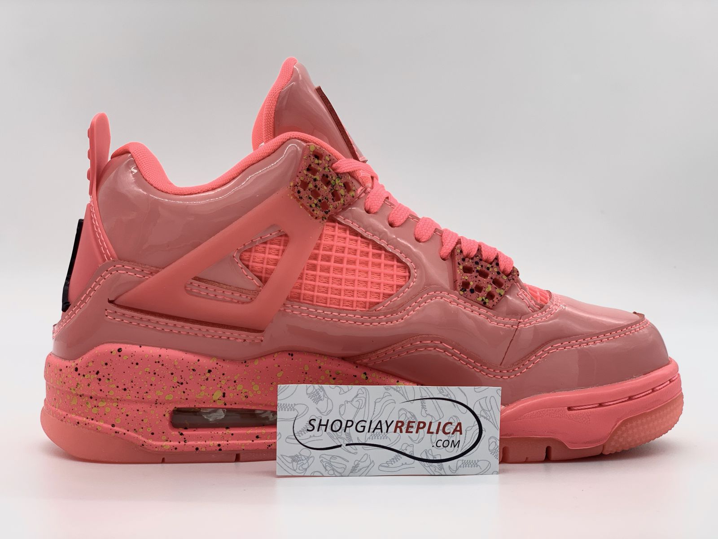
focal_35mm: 52
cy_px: 270
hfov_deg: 36.8
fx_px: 1079
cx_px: 359
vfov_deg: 28.0
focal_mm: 6
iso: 16
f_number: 2.4
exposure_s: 1/138
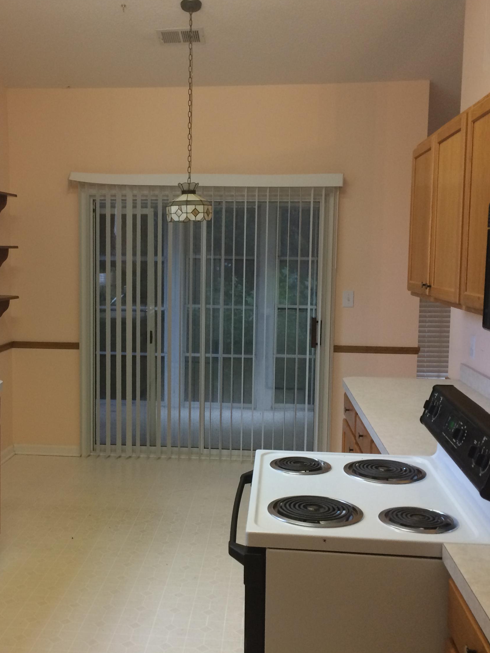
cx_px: 185
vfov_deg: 47.9
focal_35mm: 39
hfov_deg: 36.6
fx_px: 736
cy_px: 325
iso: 125
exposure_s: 1/30
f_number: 2.2
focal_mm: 4.15
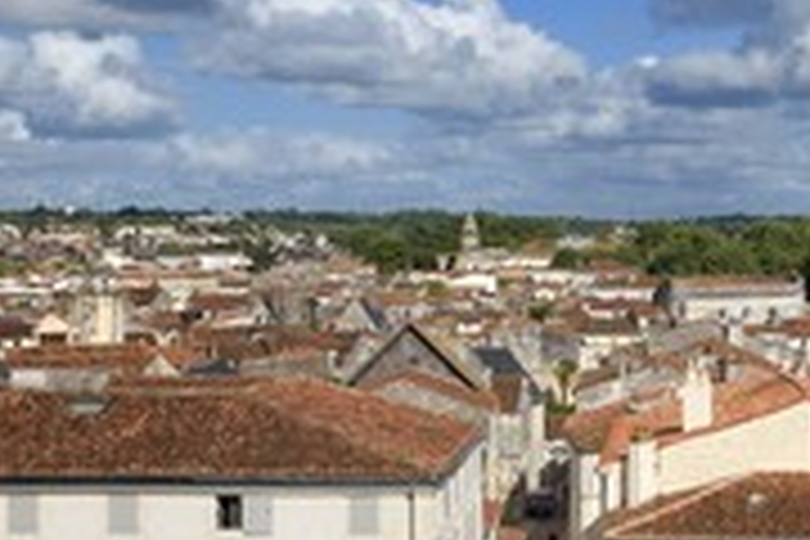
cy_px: 306
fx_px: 2002
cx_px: 682
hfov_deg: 22.5
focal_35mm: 89
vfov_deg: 15.4
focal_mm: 38
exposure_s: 1/640
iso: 200
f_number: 11
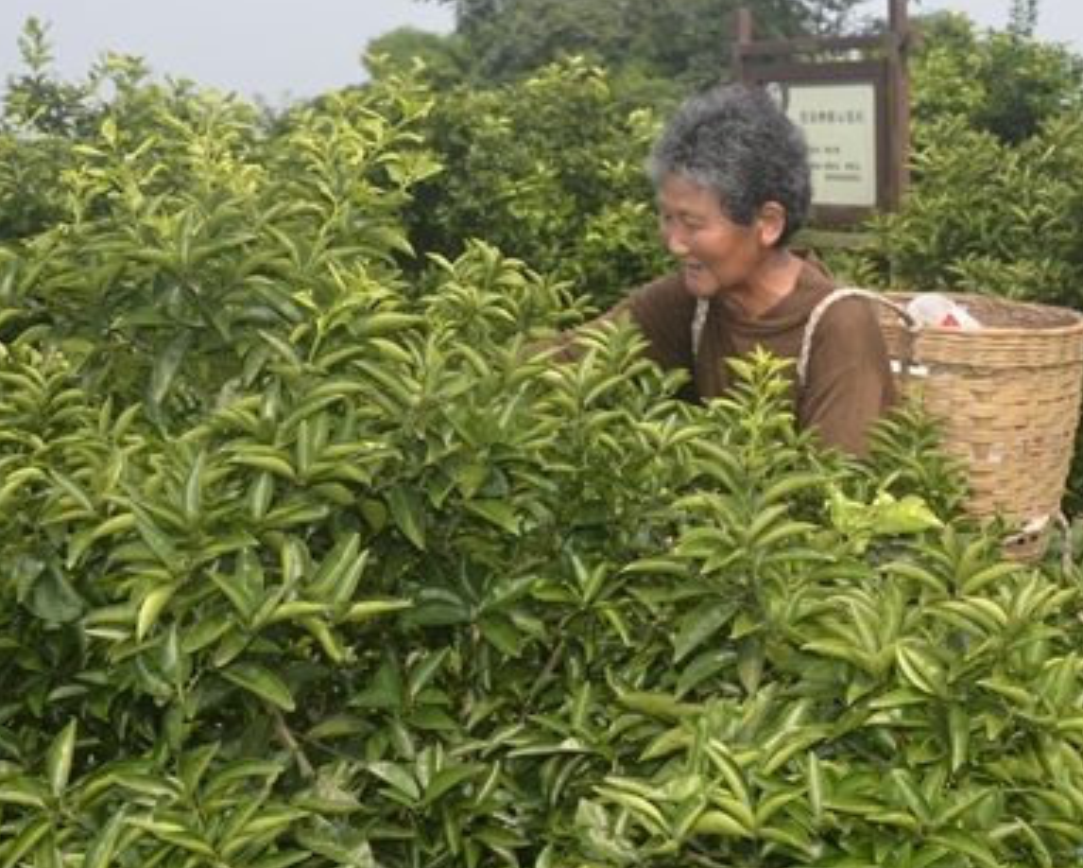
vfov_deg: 25.8
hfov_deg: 31.6
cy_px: 318
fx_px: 1885
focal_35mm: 59
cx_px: 788
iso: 100
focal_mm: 25
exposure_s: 1/250
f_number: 5.6
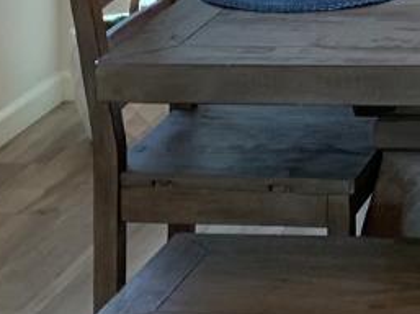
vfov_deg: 9.2
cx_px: 704
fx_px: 1842
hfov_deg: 12.2
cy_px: -289
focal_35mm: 152
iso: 50
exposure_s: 1/60
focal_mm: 4.25
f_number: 1.8
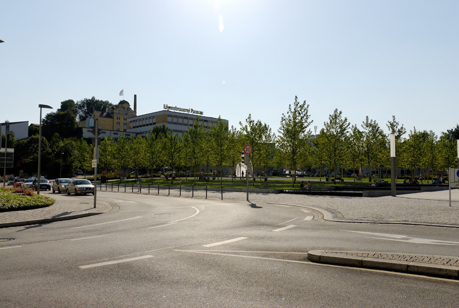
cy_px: 154
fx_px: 421
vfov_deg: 40.1
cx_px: 230
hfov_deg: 57.2
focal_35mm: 33
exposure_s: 1/500
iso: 100
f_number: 8
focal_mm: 22
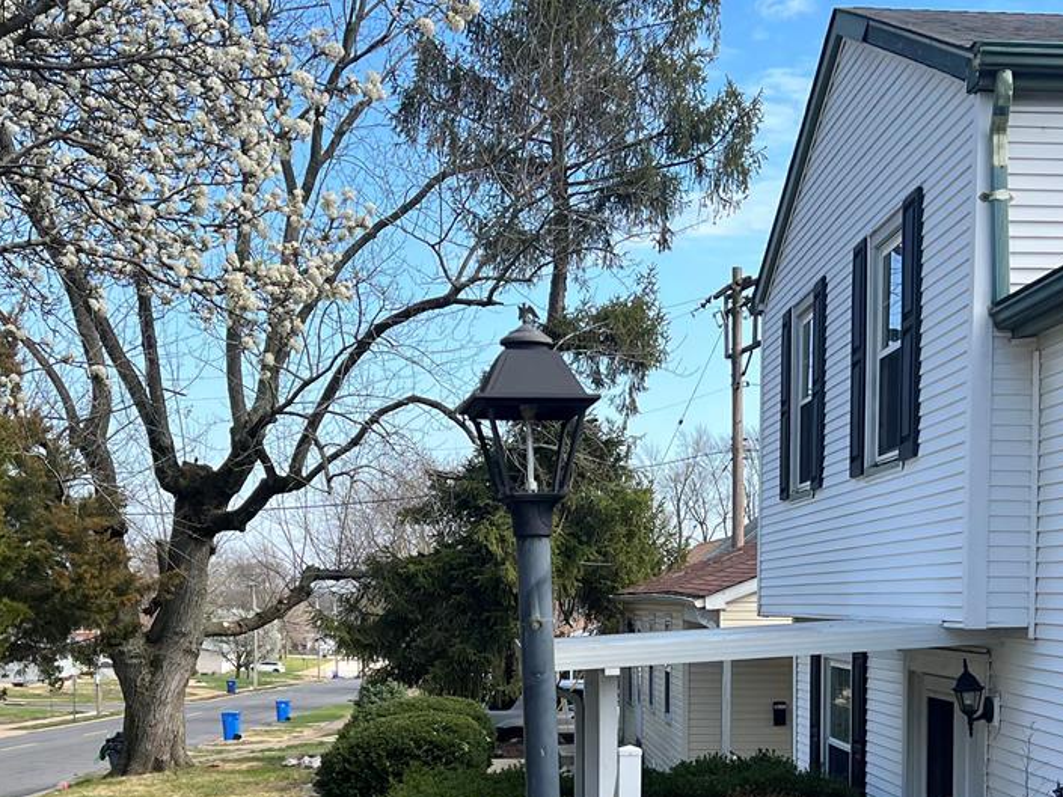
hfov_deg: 32.6
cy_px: 686
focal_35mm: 59
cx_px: 624
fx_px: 1812
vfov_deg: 24.3
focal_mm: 5.7
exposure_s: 1/1597
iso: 50
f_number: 1.5
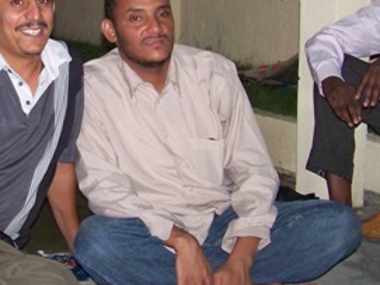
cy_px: 62
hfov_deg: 24.6
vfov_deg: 18.7
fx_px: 856
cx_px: 79
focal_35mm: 78
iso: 200
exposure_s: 1/30
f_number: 2.8
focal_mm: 5.85
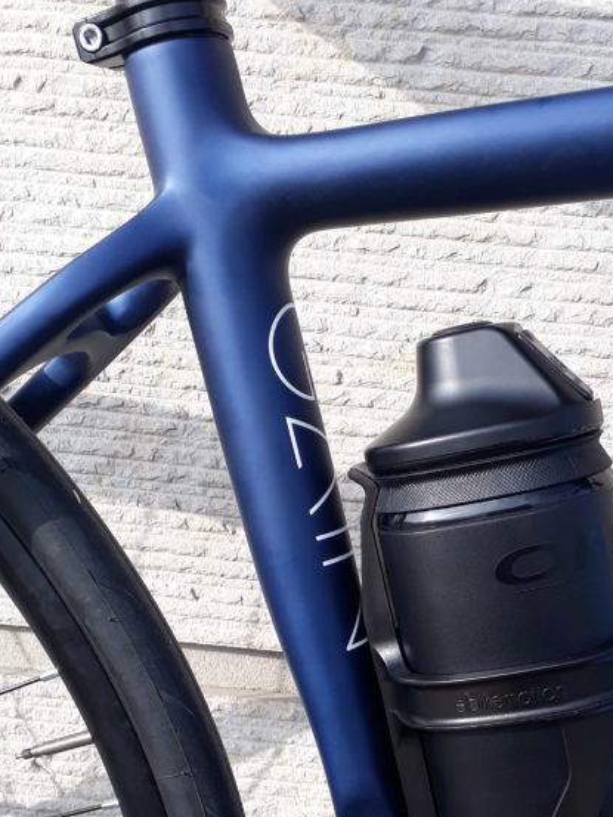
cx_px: 431
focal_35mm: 50
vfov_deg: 36.5
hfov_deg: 28.8
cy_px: 683
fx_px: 1180
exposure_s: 1/583
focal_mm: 3.6
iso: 40
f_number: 1.9
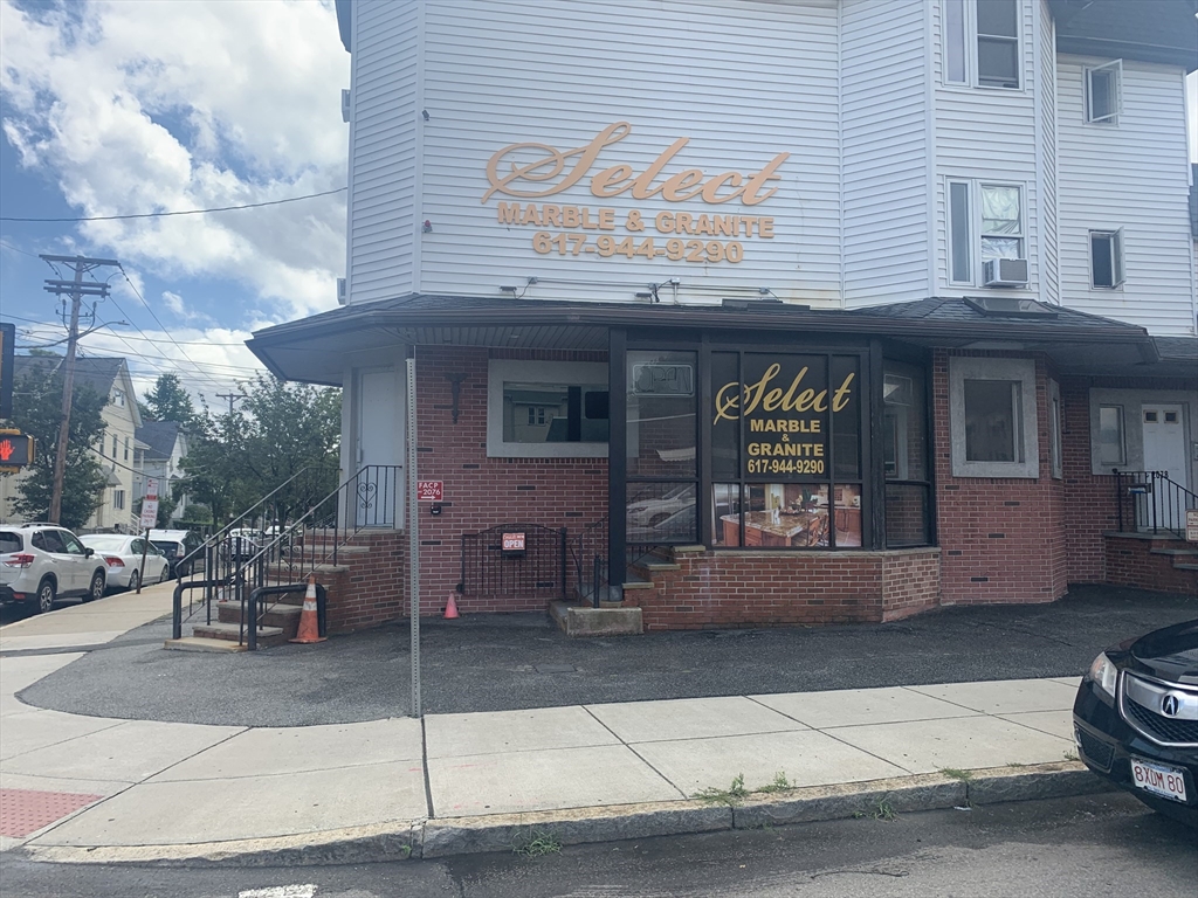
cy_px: 449
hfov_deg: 67.3
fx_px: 900
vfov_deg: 53.1
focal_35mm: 26
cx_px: 599
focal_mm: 4.25
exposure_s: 1/1163
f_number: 1.8
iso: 25
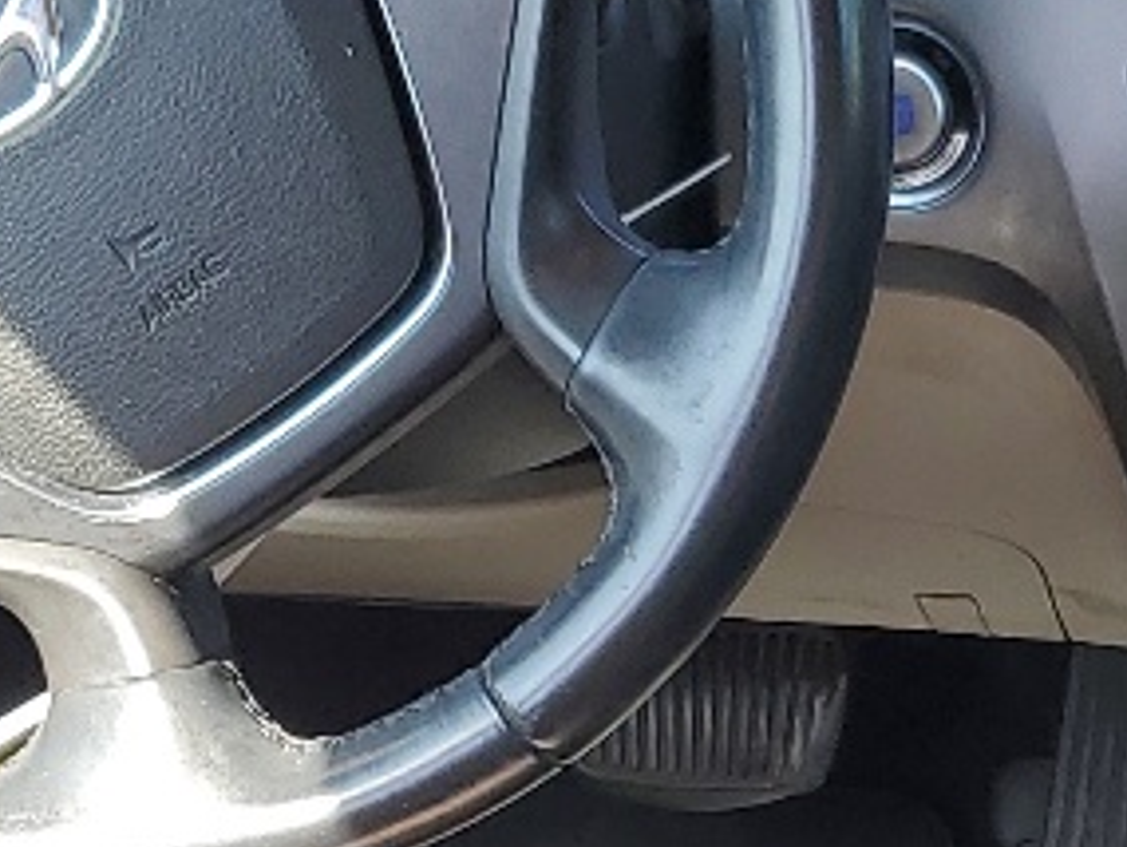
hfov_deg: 13.1
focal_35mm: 146
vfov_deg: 9.9
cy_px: 1270
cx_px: 1396
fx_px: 4755
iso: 50
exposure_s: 1/233
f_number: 1.5
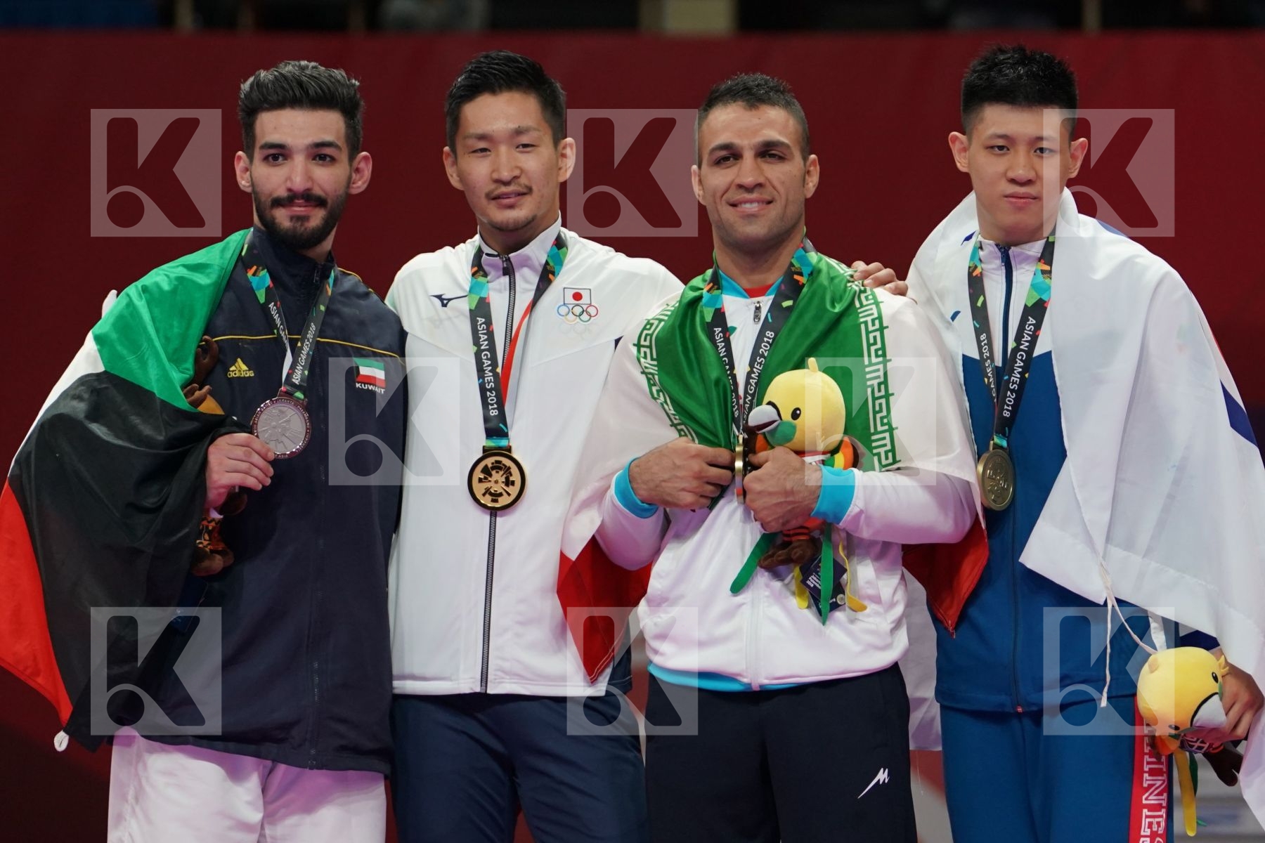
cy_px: 422
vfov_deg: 4.8
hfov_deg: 7.1
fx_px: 10154
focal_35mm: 289
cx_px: 632
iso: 1600
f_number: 4
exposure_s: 1/500
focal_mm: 193
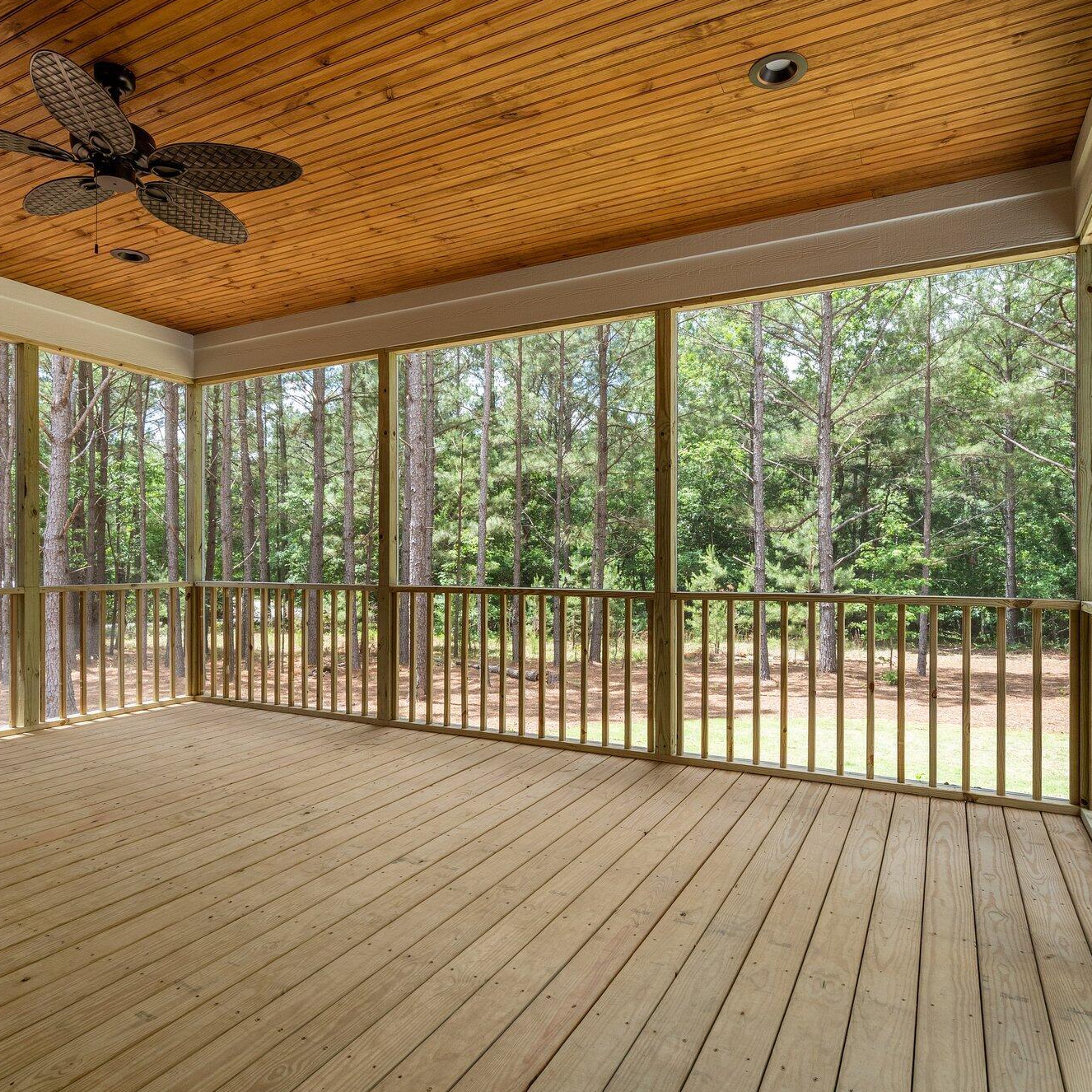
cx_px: 544
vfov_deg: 72.1
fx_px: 749
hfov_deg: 72.1
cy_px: 556
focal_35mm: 21
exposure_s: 1/125
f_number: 8
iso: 400
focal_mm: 16
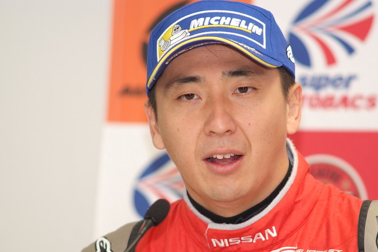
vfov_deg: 4.7
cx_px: 192
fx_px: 3097
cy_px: 137
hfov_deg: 7.0
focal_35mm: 295
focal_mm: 180
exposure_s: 1/250
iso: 800
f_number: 2.8
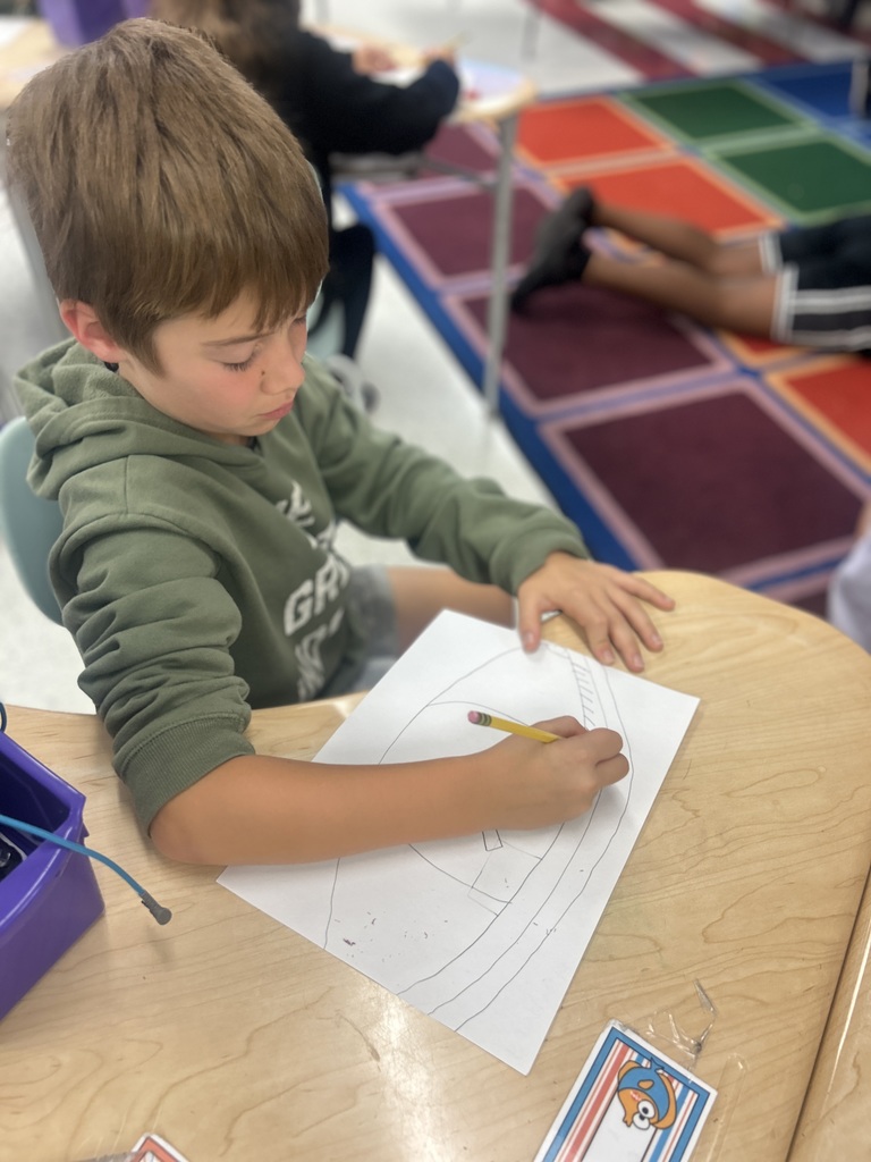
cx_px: 436
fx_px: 872
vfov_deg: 67.3
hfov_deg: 53.1
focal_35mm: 26
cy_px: 581
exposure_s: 1/60
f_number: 1.5
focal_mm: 5.7
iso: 64
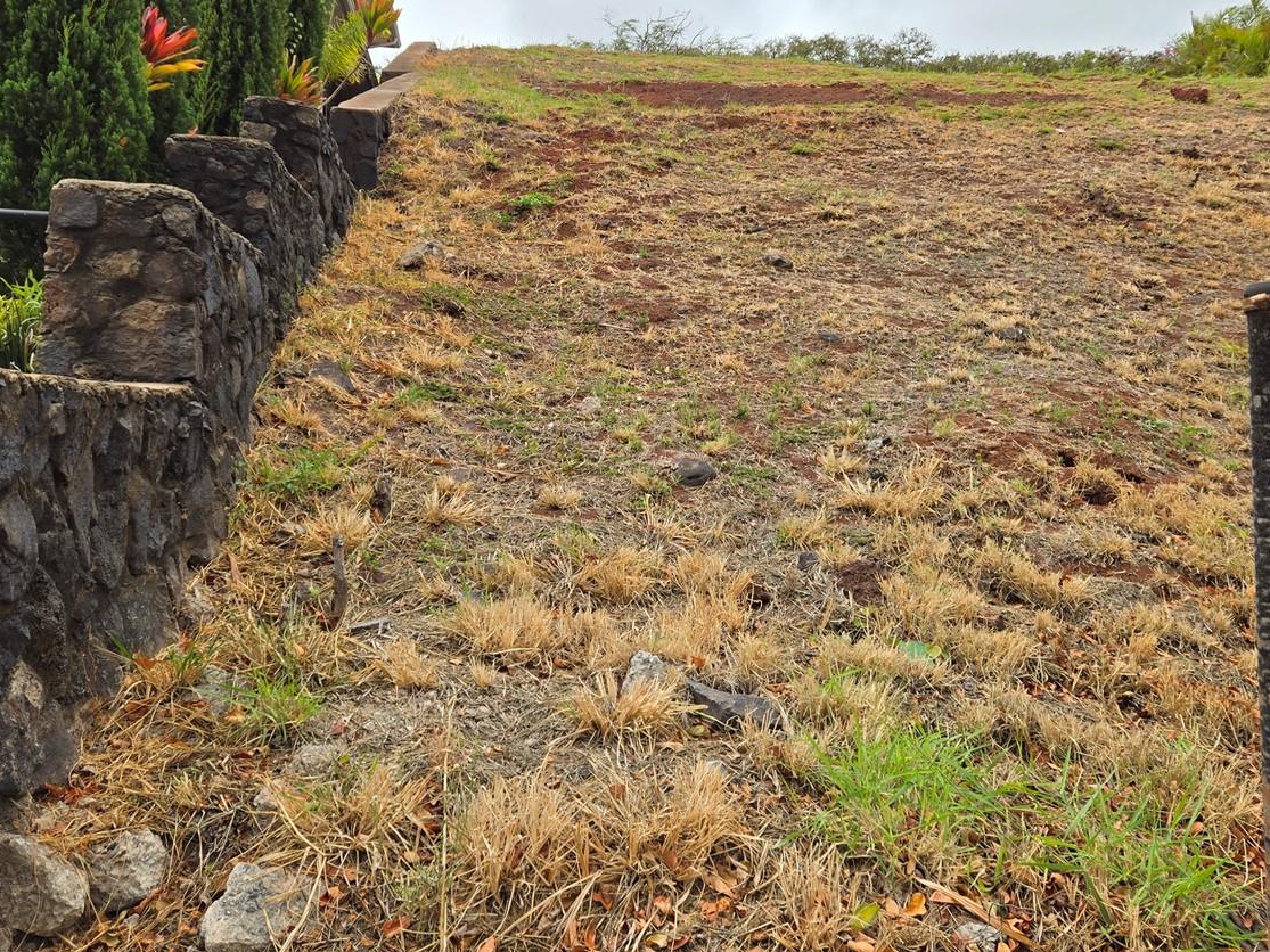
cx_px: 694
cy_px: 355
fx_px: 1211
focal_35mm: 33
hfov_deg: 55.3
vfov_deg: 42.6
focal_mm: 5.4
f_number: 1.8
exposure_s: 1/2192
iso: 25
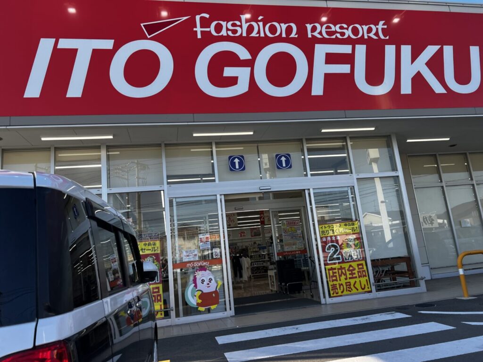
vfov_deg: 53.0
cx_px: 242
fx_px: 363
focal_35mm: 26
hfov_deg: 67.3
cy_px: 181
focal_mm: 5.7
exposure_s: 1/1159
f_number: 1.5
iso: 50
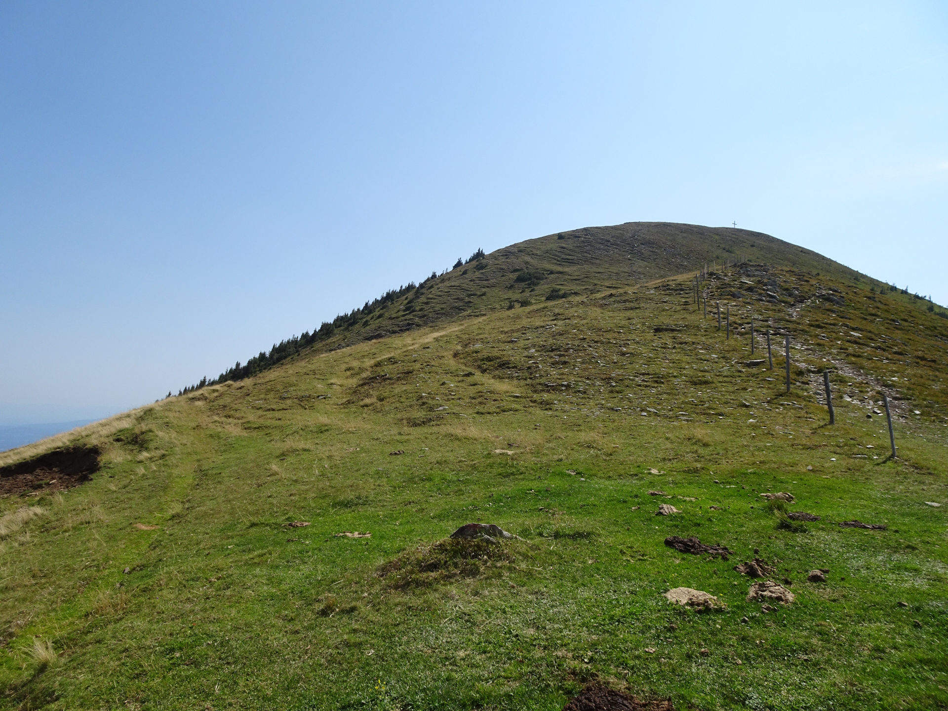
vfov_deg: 56.8
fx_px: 657
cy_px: 356
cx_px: 474
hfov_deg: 71.6
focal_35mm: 24
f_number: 3.5
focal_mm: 4.1
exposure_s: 1/1250
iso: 80
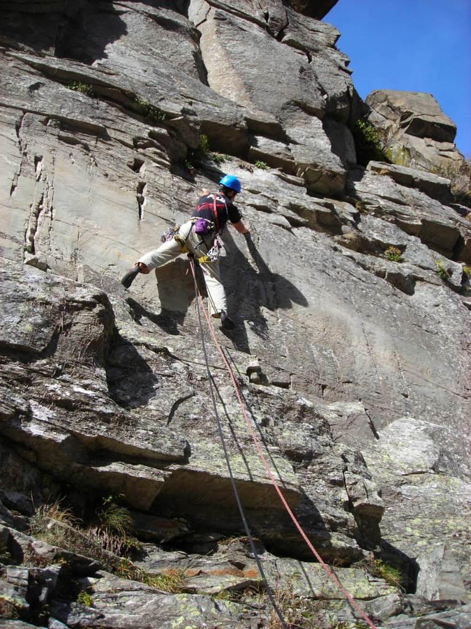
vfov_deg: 49.0
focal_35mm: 38
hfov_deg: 37.7
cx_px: 236
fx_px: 689
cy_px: 314
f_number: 3.2
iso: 50
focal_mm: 6.3
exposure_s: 1/383
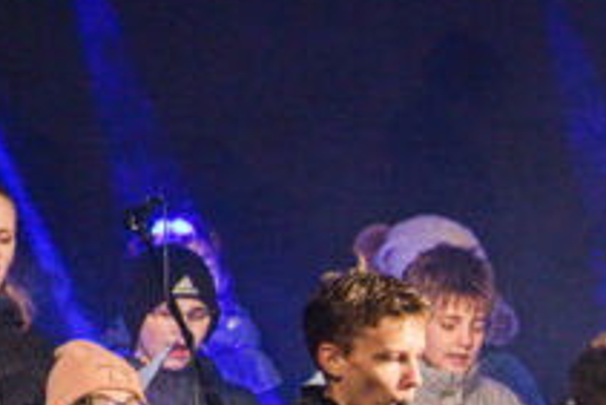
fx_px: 9584
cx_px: 951
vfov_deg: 2.4
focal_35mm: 569
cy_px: 470
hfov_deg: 3.6
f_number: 2.8
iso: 10000
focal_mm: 150
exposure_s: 1/320
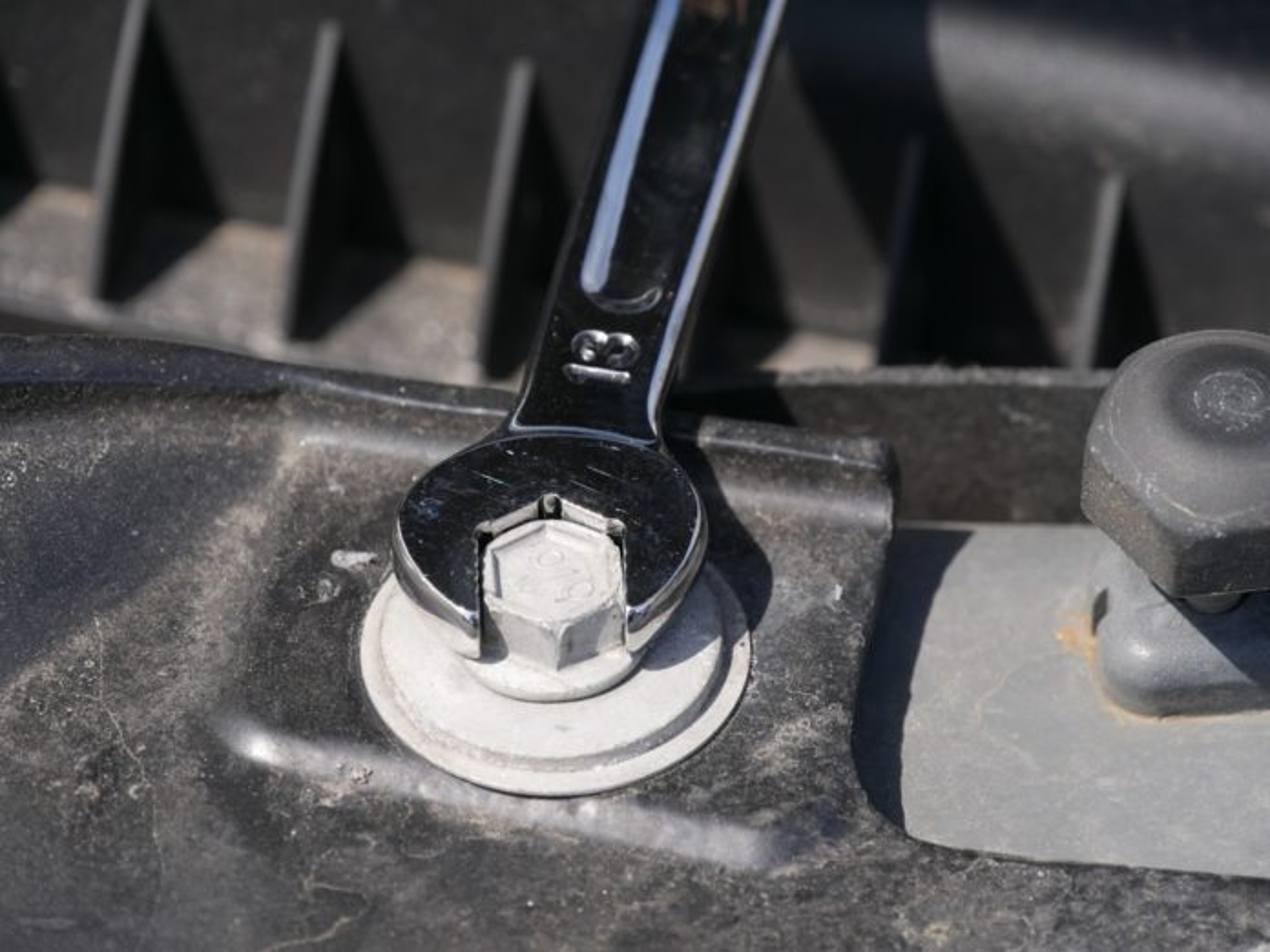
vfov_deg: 8.4
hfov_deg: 11.2
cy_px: 476
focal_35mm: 176
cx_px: 635
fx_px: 6457
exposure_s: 1/400
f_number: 5.6
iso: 200
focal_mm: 88
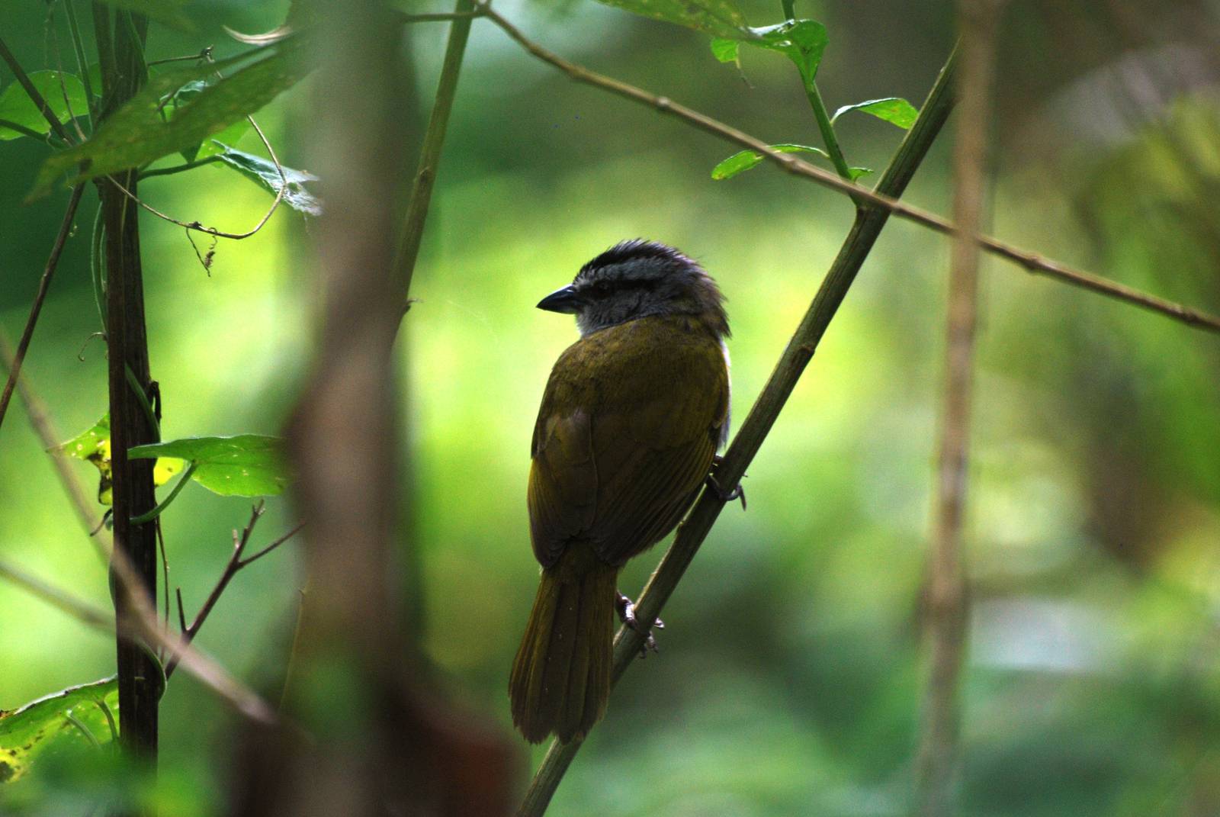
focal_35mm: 450
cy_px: 408
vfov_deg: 3.1
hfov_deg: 4.6
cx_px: 610
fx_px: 15268
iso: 400
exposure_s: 1/160
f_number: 5.6
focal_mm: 300
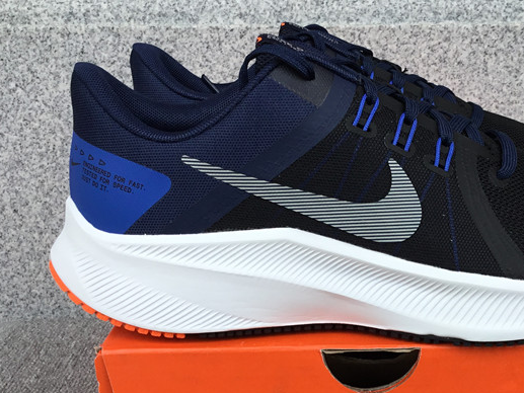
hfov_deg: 34.9
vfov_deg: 26.7
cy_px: 293
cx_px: 379
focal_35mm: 54
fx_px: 818
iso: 25
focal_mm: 3.3
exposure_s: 1/426
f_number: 2.4
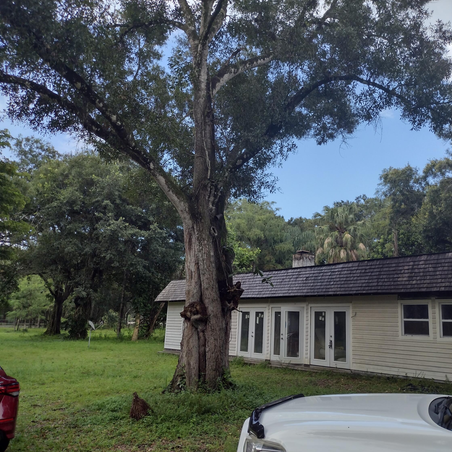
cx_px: 280
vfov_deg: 51.1
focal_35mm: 32
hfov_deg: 50.6
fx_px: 473
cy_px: 227
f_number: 1.7
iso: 100
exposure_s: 1/594
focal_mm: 4.71
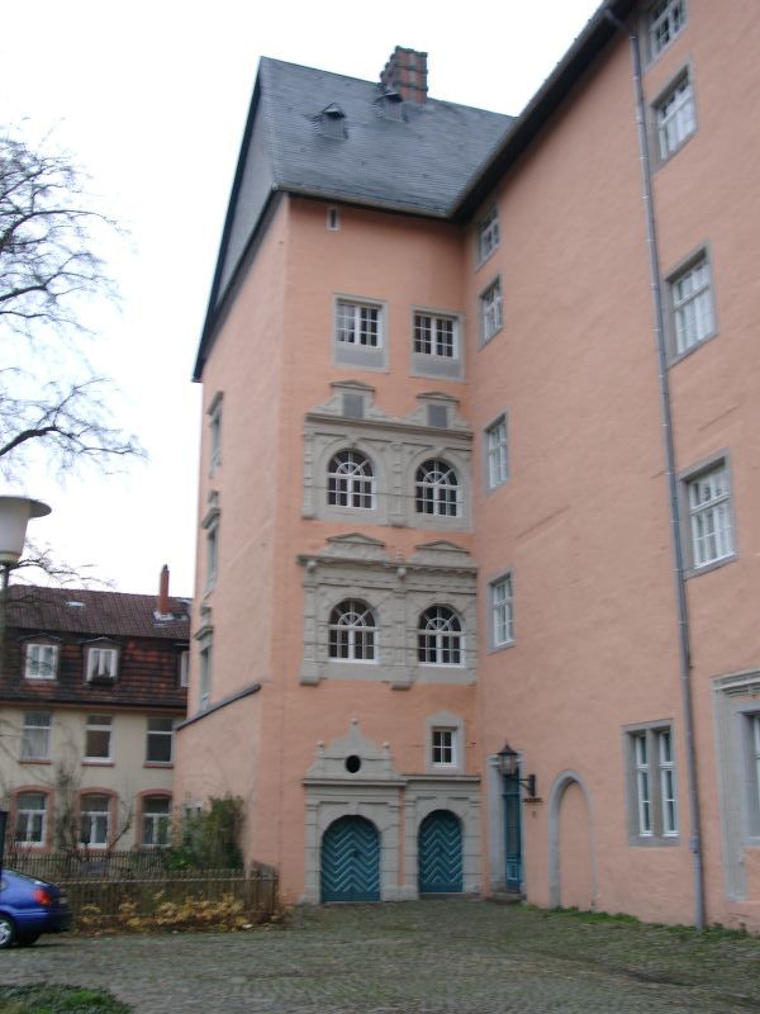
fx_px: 1112
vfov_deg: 49.0
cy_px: 507
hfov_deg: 37.7
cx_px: 380
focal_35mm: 38
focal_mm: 8.02
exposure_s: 1/10.2
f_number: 5.6
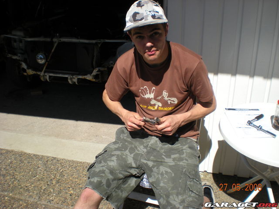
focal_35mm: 38
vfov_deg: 37.7
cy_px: 104
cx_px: 140
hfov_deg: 49.0
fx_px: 306
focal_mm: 6.3
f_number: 4.6
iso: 64
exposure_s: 1/478
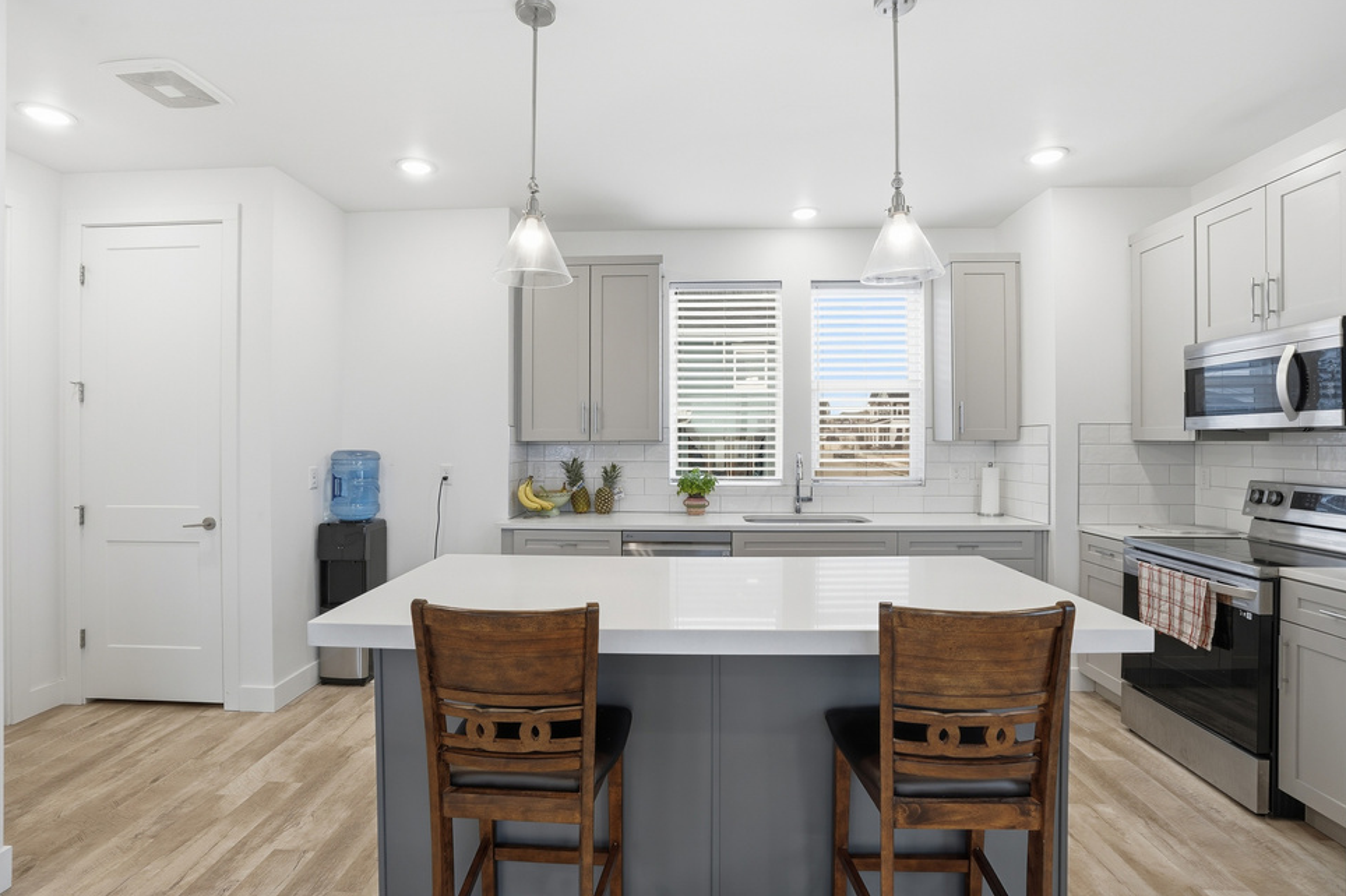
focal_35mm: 17
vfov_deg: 70.4
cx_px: 666
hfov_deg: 93.3
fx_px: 635
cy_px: 445
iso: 250
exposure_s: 1/160
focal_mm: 16
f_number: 9
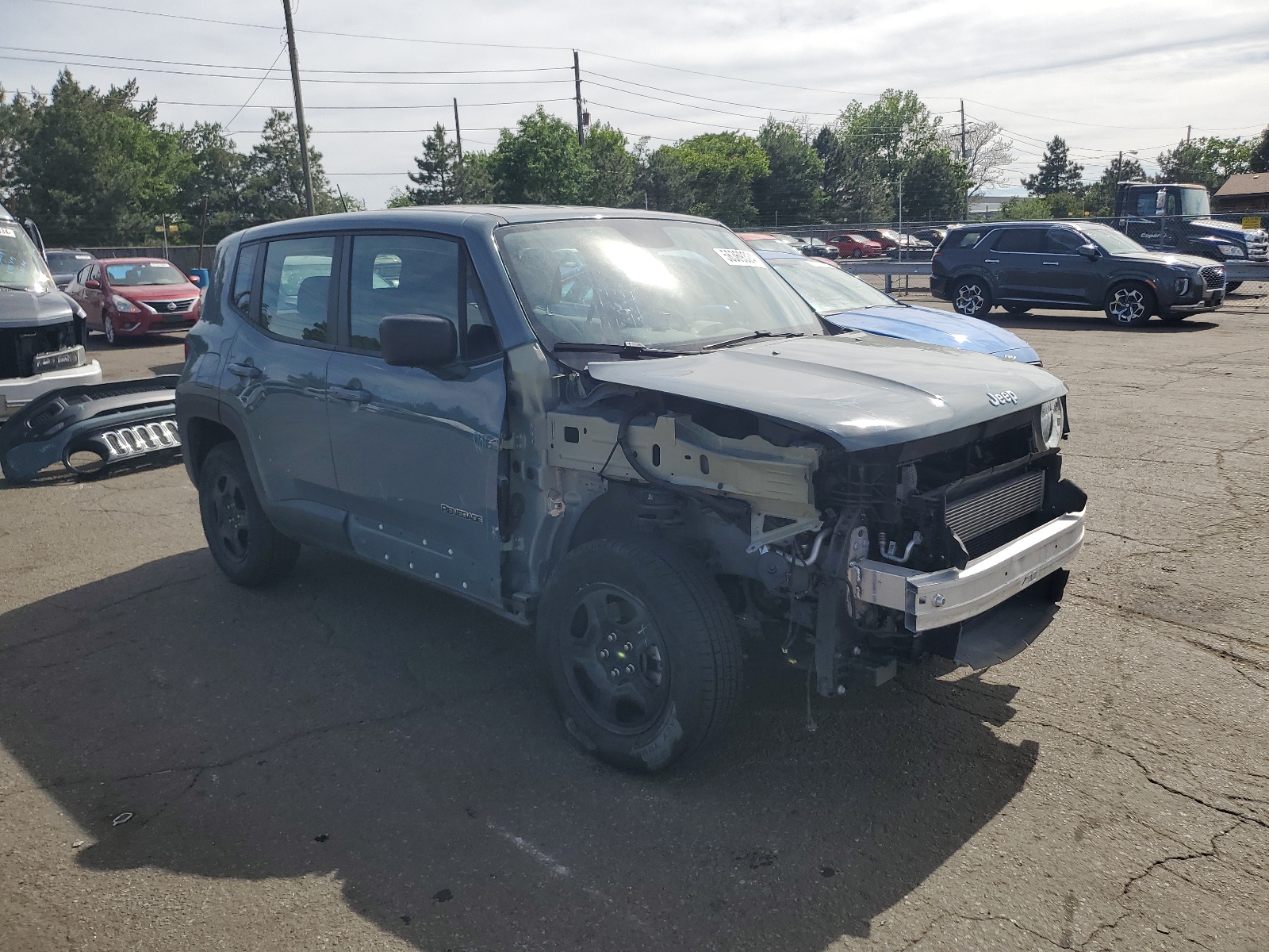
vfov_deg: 53.1
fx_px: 953
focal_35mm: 26
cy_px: 476
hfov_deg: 67.3
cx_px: 634
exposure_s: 1/5000
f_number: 1.5
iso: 50
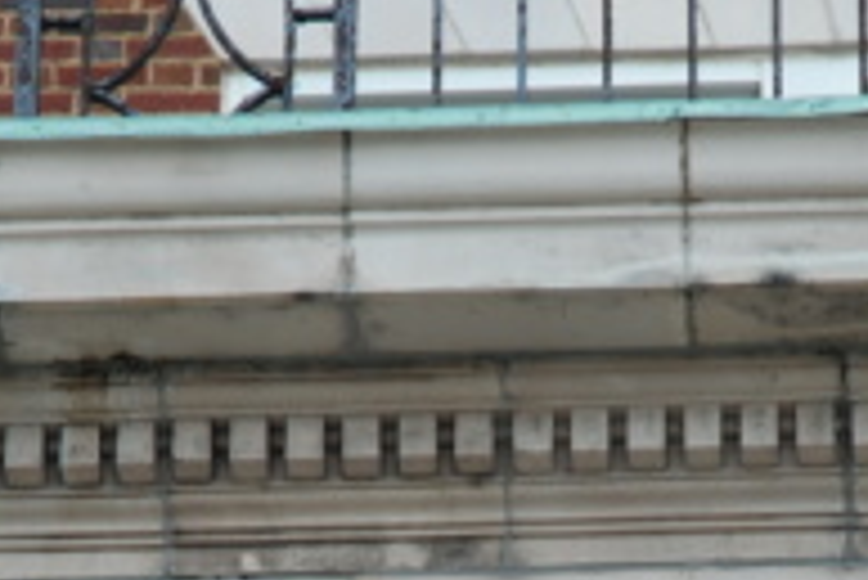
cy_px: 742
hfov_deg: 5.9
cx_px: 499
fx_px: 8397
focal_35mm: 348
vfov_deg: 3.9
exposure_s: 1/400
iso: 200
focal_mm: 70
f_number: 5
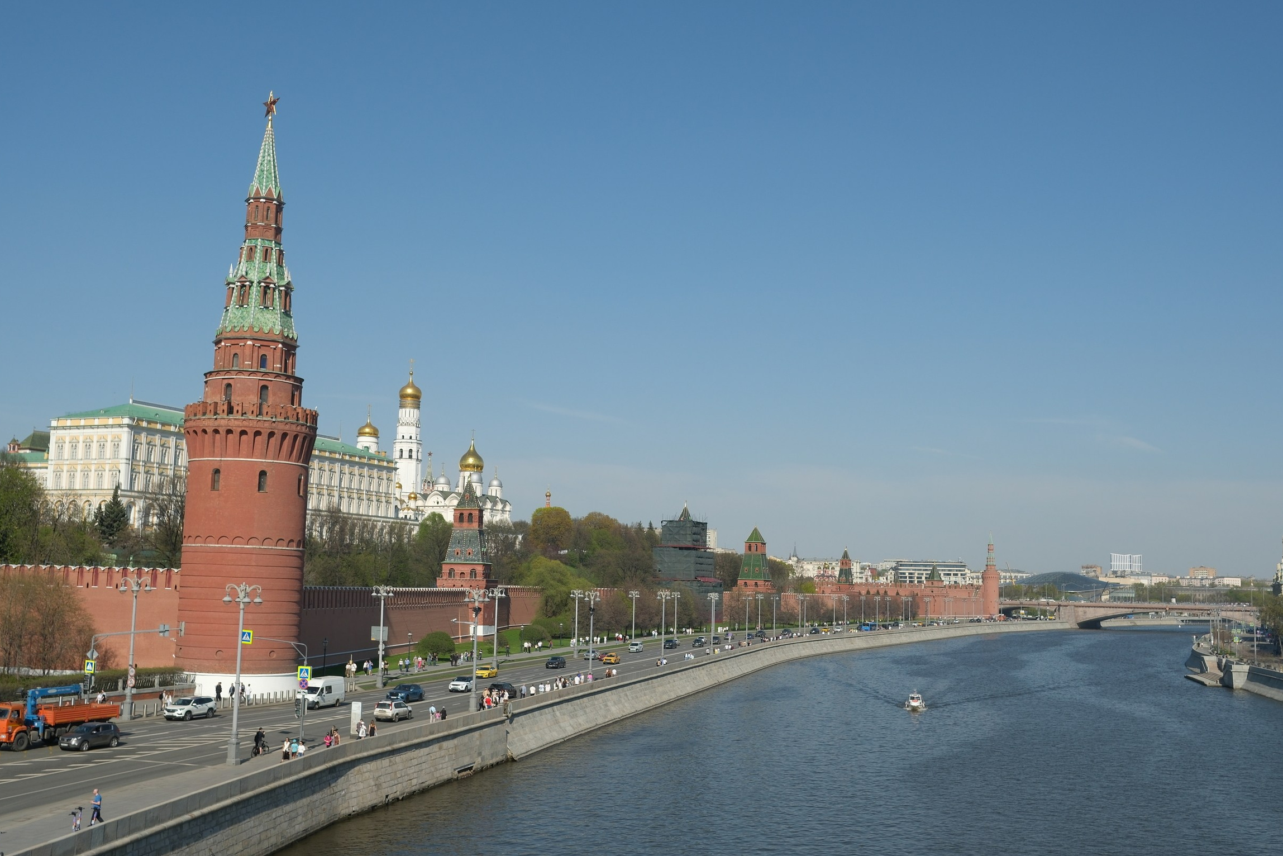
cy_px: 434
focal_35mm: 39
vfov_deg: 34.2
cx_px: 640
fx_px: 1390
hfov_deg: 49.5
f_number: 5.6
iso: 160
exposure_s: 1/1000
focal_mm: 23
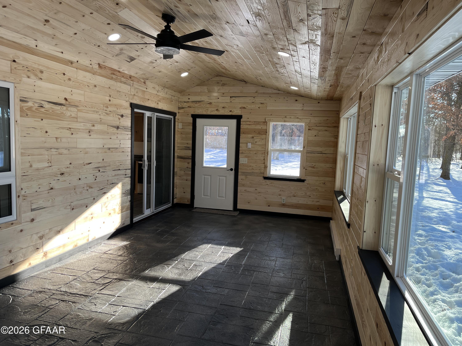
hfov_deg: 67.3
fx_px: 347
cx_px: 231
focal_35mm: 26
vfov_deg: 53.1
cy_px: 173
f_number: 1.6
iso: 40
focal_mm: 5.1
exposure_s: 1/234
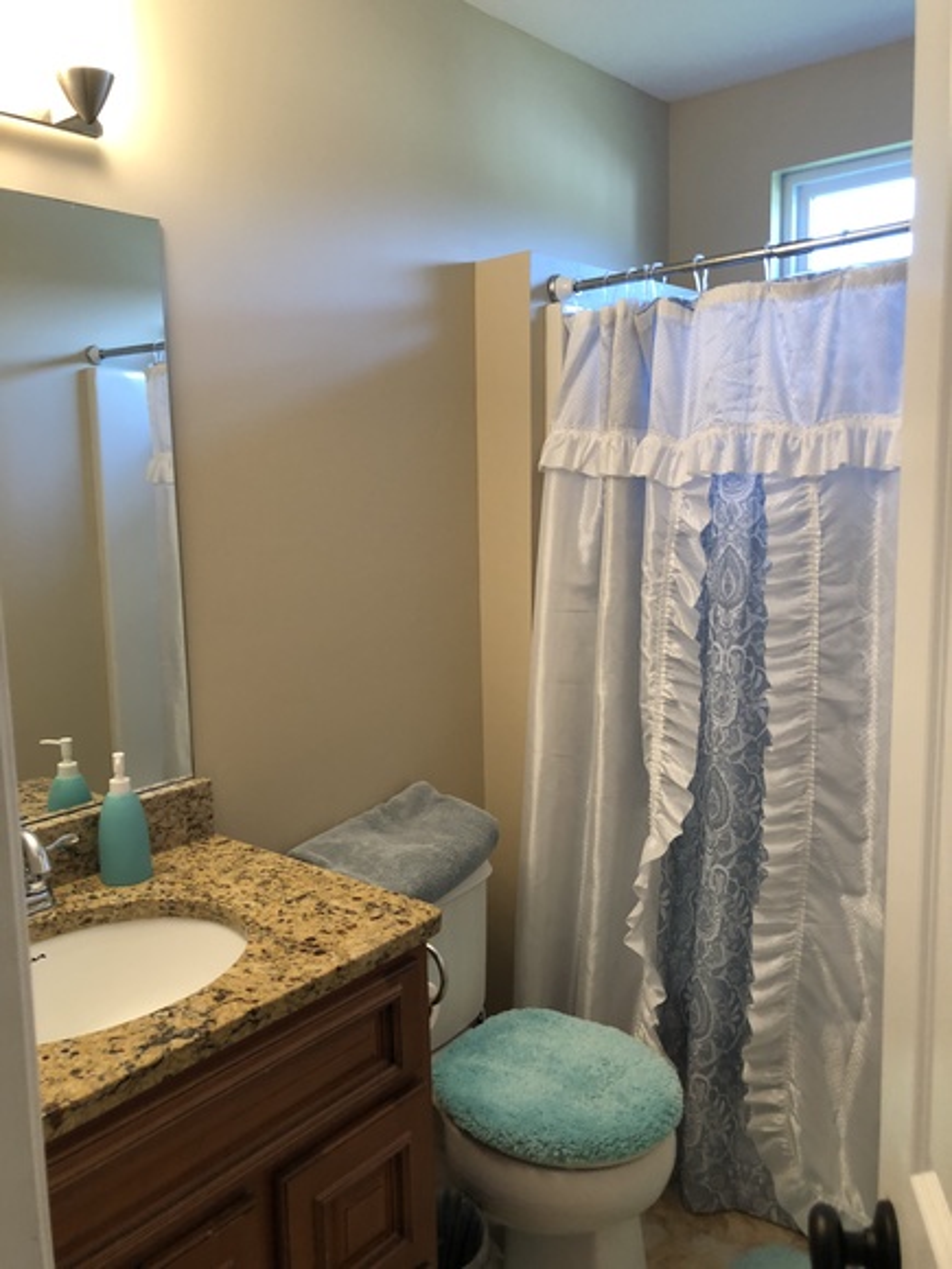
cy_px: 634
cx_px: 476
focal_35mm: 28
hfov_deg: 49.7
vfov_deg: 63.4
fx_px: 1027
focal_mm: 3.99
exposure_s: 1/30
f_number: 1.8
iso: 40
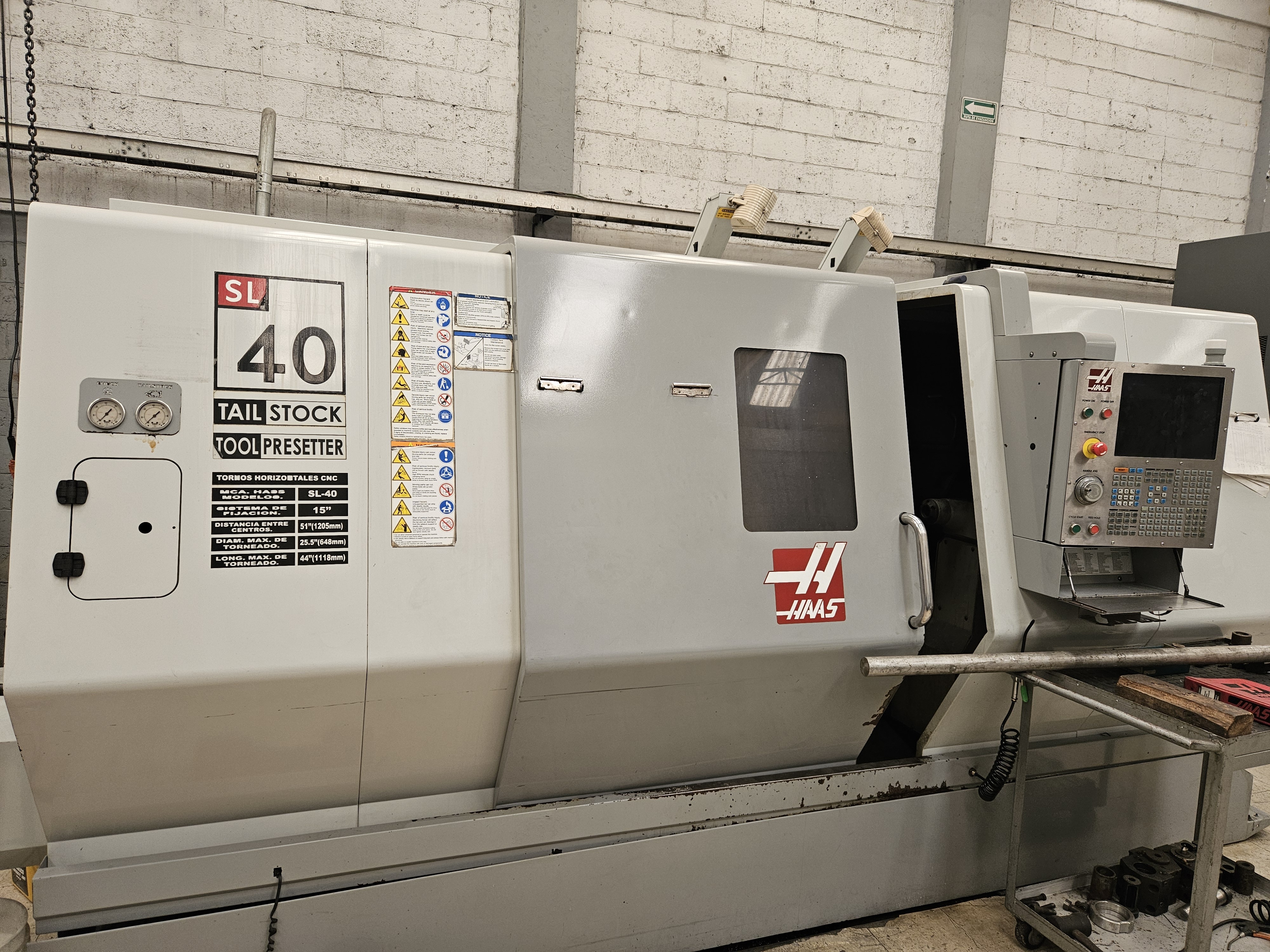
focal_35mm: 23
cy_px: 476
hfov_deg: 73.9
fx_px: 844
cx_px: 635
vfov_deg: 58.9
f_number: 1.8
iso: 80
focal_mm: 5.4
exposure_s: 1/120
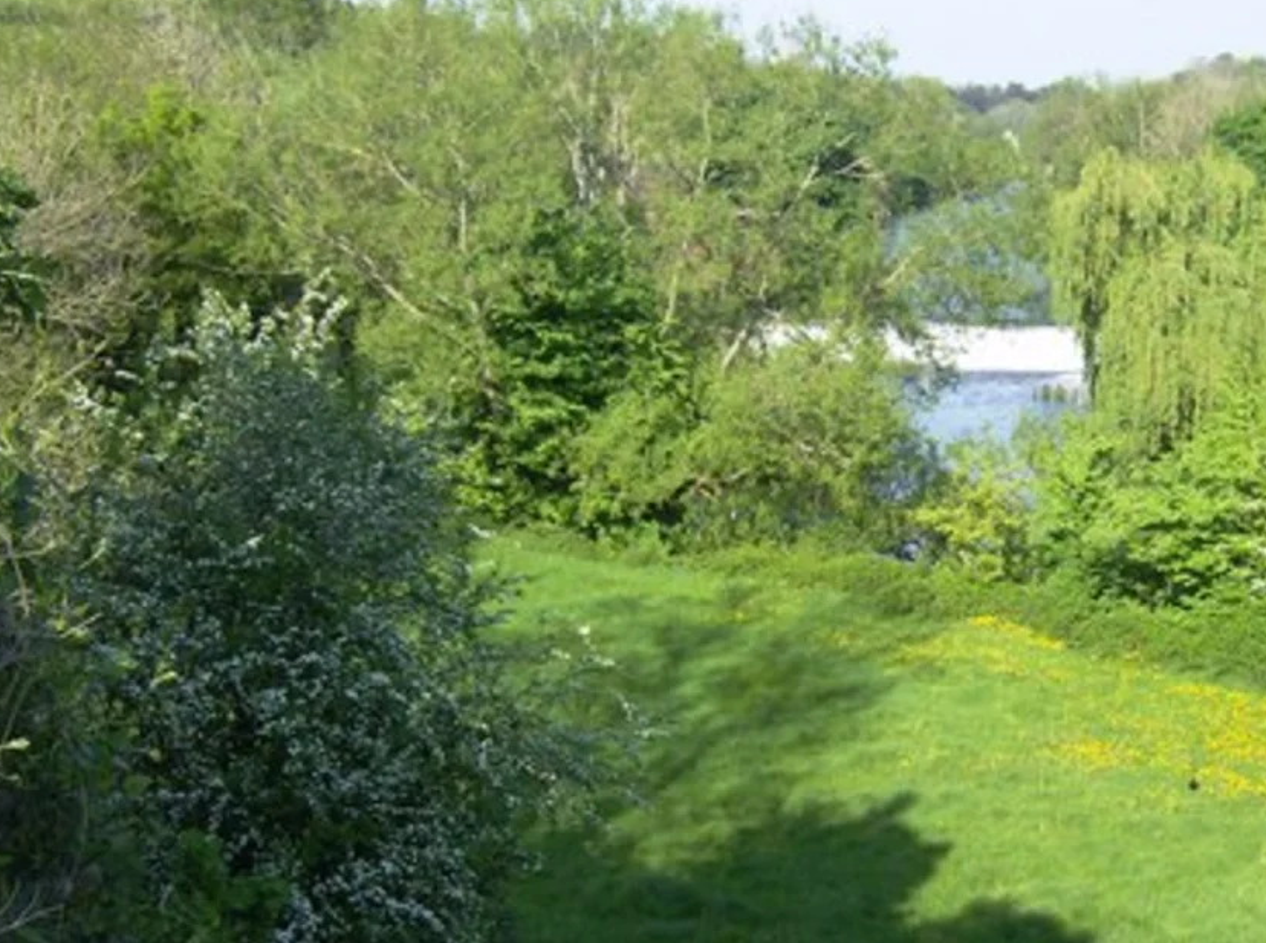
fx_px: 2299
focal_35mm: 63
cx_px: 915
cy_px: 570
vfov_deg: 23.2
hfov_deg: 30.4
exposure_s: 1/384
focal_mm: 6
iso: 100
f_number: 4.7
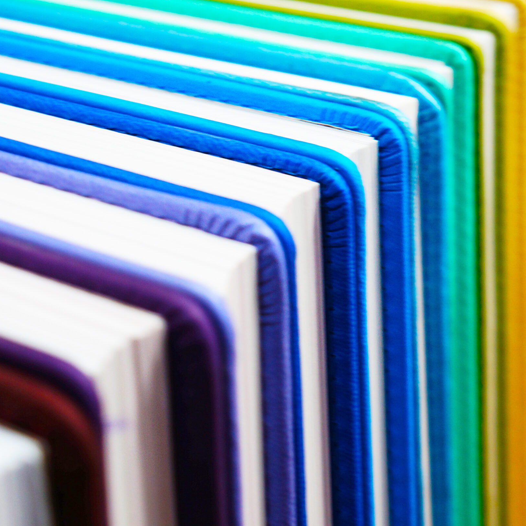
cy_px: 238
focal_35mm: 64
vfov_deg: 27.0
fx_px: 1097
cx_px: 112
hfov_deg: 26.5
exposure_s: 1/20
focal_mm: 27
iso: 200
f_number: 5.6
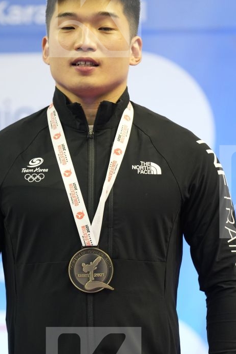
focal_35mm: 314
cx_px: 94
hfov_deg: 4.4
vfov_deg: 6.6
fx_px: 3089
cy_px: 192
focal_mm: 181
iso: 1600
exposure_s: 1/250
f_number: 2.8
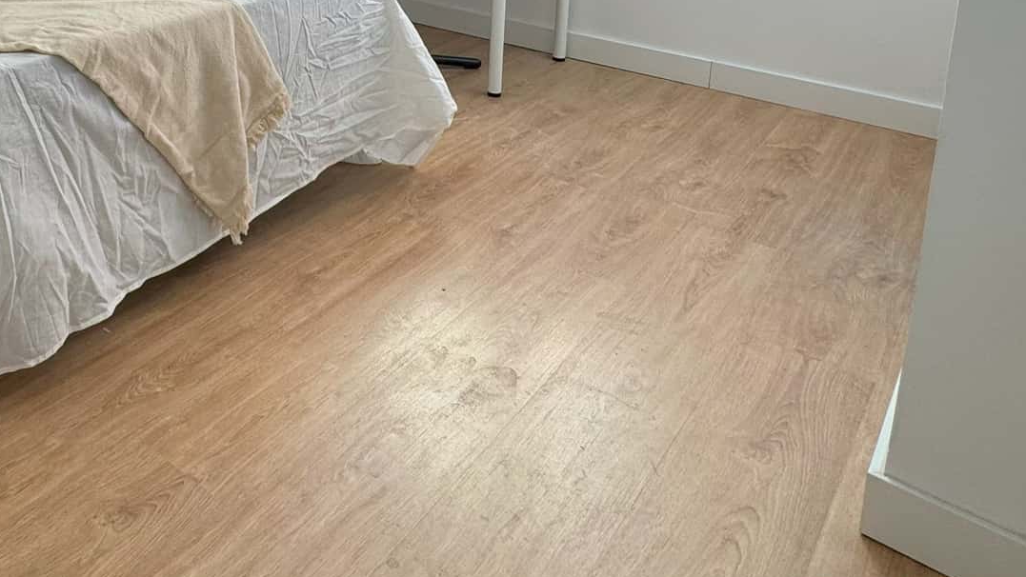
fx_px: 925
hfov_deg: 53.4
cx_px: 176
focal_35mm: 34
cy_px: -92
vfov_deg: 30.2
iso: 40
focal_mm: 2.22
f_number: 2.2
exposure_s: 1/110
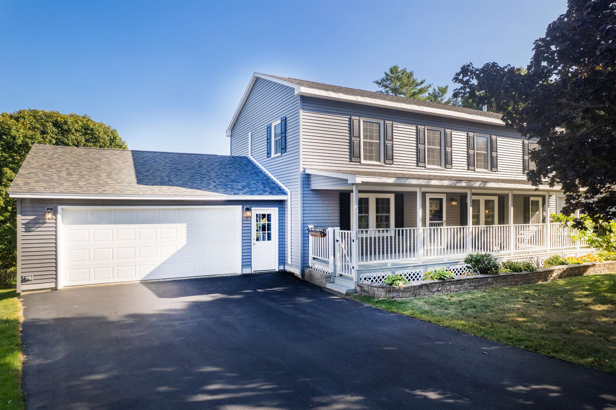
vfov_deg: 57.2
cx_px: 308
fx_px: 376
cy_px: 205
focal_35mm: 22
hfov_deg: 78.6
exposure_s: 1/100
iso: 110
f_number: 2.8
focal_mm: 8.38
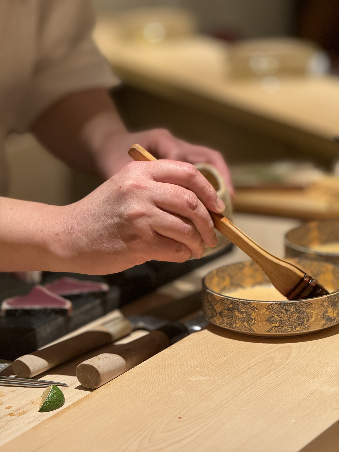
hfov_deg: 12.3
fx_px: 1567
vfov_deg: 16.4
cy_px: 226
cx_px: 170
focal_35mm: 120
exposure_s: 1/100
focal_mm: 15.66
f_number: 2.8
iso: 200
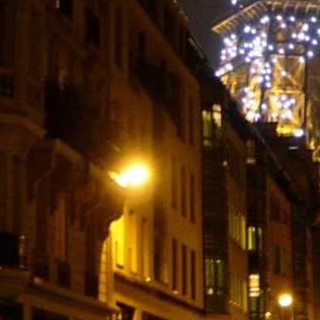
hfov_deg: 10.5
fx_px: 1736
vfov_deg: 10.3
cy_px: -76
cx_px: 305
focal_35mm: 166
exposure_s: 1/4
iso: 173
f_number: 2.8
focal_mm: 7.8
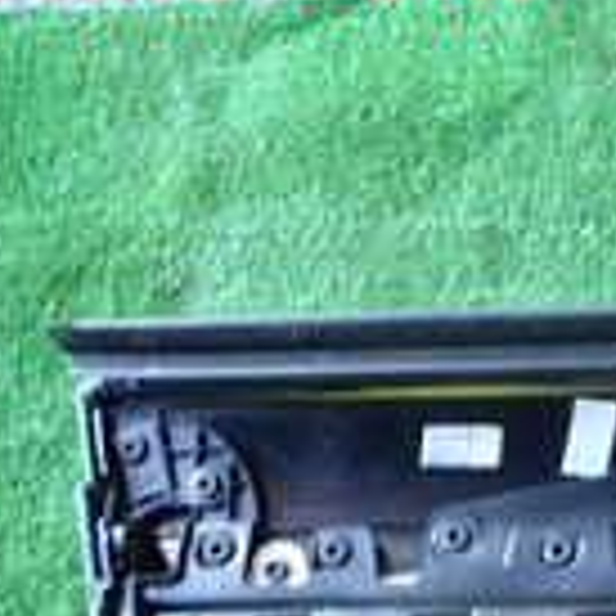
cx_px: 1061
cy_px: 917
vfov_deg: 15.0
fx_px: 2174
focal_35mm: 108
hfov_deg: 14.4
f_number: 2.2
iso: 200
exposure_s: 1/30
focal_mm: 5.05
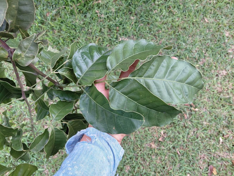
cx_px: 117
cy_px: 88
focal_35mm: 25
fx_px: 169
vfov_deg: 54.9
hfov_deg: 69.4
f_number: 1.8
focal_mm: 4.69
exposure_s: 1/120
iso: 200
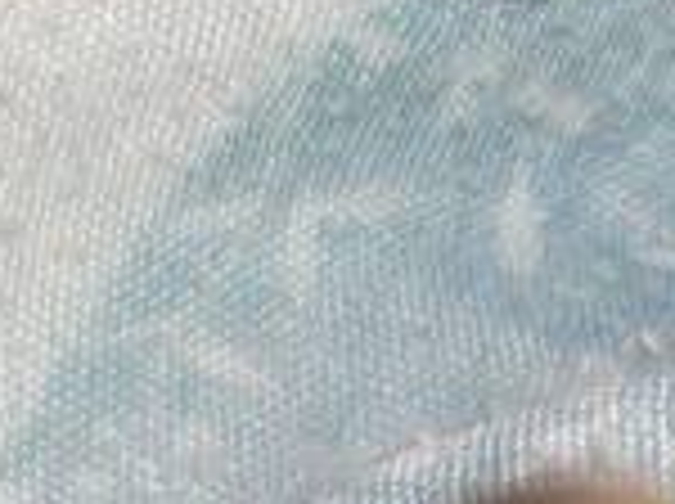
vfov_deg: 9.2
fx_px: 3095
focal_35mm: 159
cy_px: 619
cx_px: 756
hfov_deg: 12.2
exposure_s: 1/42.4
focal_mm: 5.7
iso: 160
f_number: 2.8
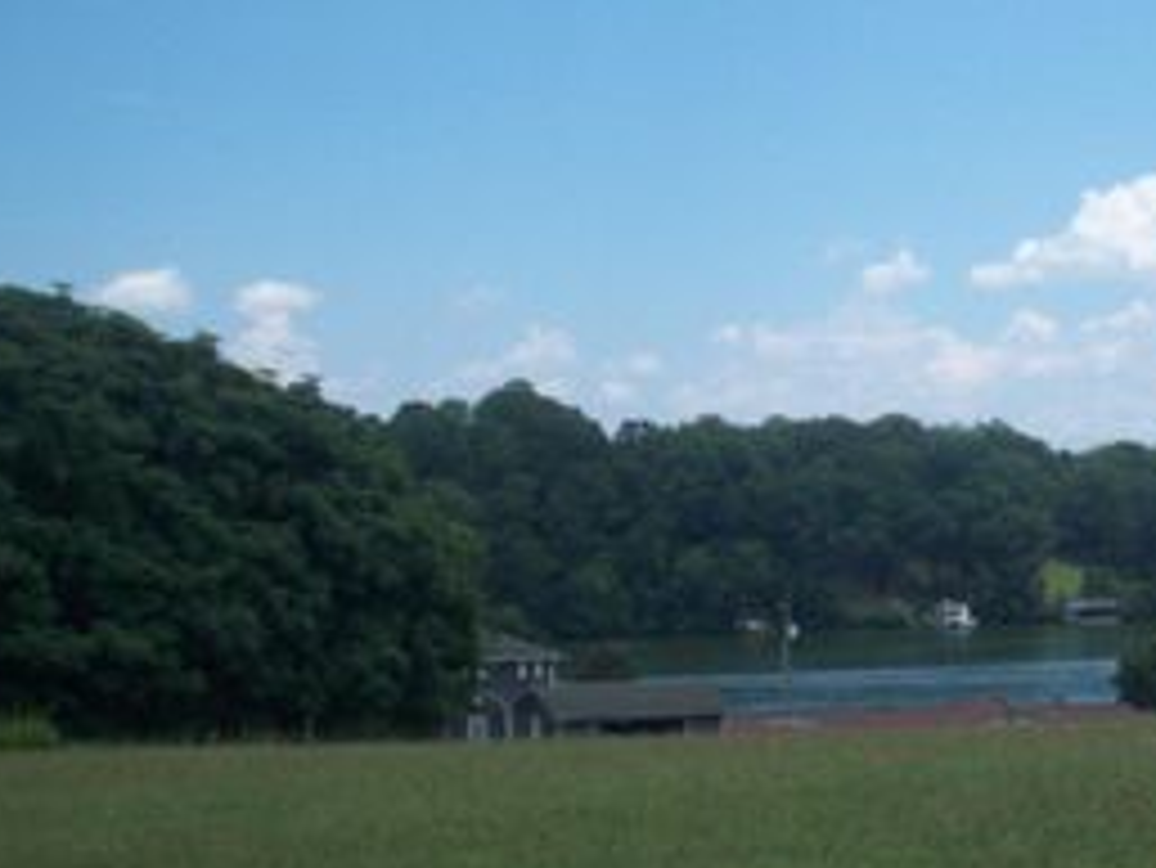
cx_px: 981
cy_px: 465
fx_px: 2406
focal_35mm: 72
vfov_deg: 20.5
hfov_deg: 26.3
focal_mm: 6.2
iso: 80
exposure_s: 1/454
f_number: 5.6
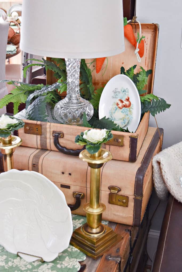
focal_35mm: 51
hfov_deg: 26.5
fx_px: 387
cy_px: 136
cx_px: 91
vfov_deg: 38.9
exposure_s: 1/80
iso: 400
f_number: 4.5
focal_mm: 34
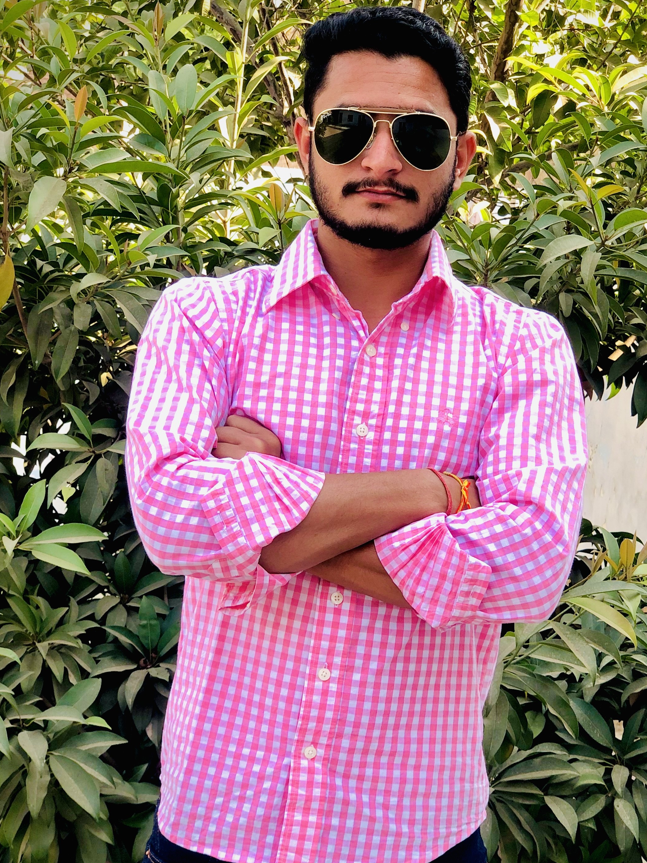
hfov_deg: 19.6
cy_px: 464
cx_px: 420
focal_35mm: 75
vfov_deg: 26.0
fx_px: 1869
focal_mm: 6
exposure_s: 1/120
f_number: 2.4
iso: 16
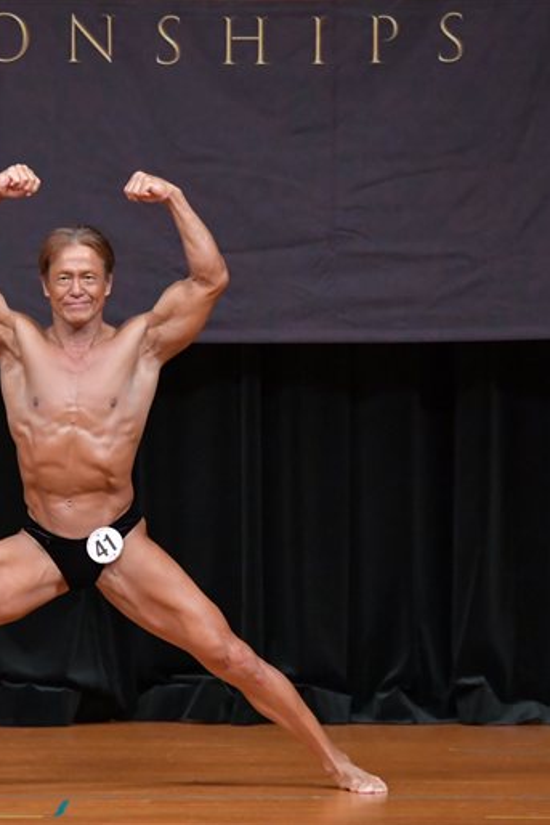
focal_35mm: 407
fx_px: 9320
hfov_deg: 3.4
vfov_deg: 5.1
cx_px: 108
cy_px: 412
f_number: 5.6
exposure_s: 1/400
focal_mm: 180
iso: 5000
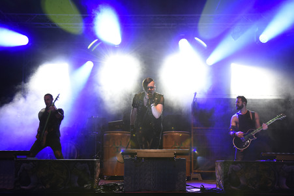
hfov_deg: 54.5
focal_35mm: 35
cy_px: 98
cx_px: 147
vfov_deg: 37.8
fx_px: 286
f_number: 6.3
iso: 1600
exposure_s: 1/60
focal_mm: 35
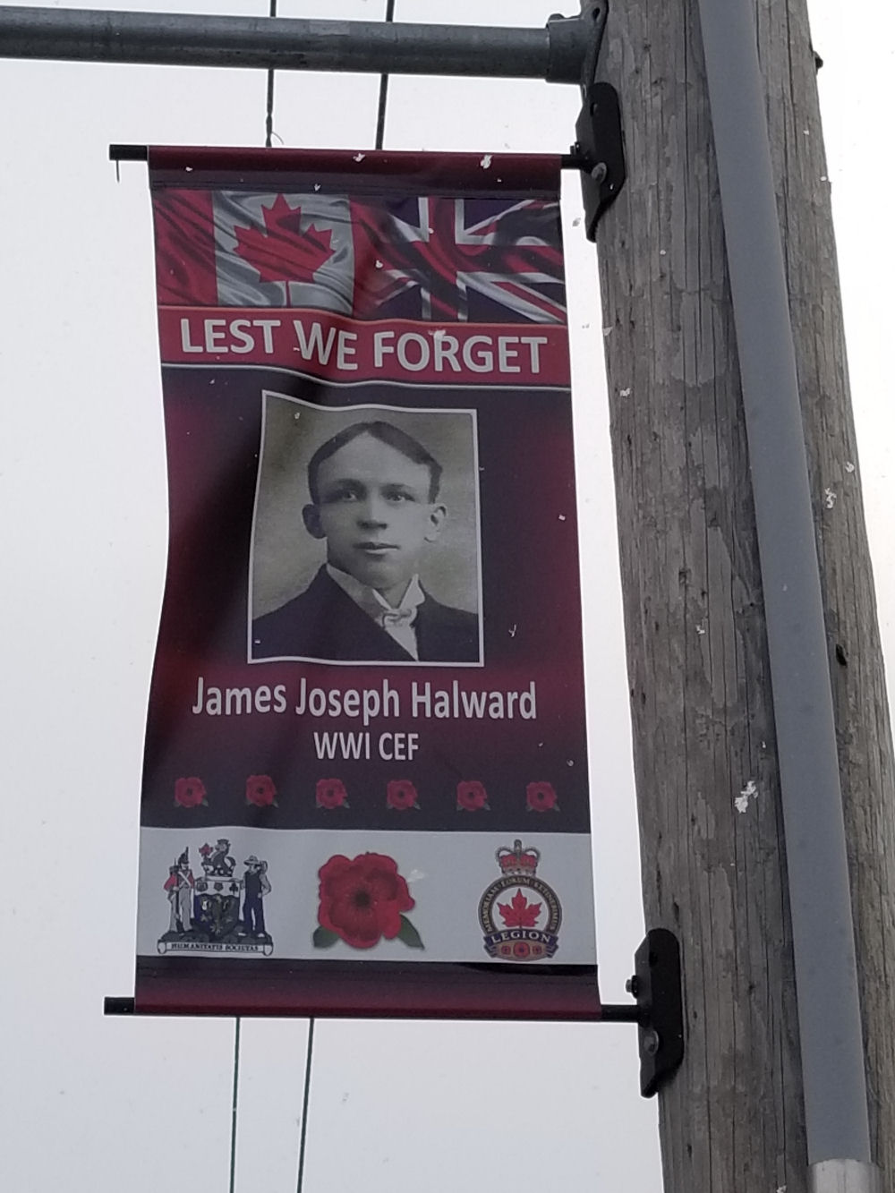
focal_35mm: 26
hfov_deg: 53.1
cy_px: 596
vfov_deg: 67.3
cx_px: 448
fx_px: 896
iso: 50
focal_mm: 4.25
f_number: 1.7
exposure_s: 1/2227
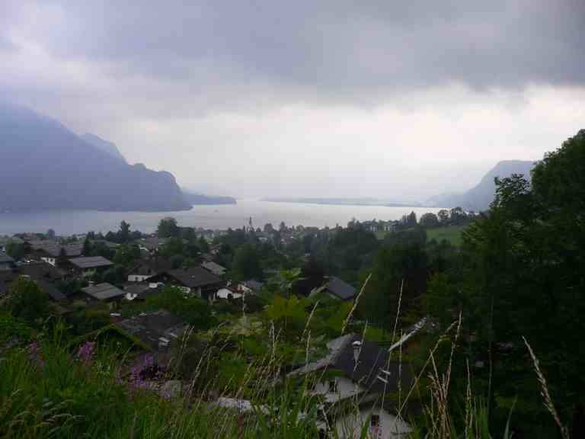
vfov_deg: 40.7
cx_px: 292
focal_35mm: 35
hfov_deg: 52.6
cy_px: 220
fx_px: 591
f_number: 2.8
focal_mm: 5.8
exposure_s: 1/320
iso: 80
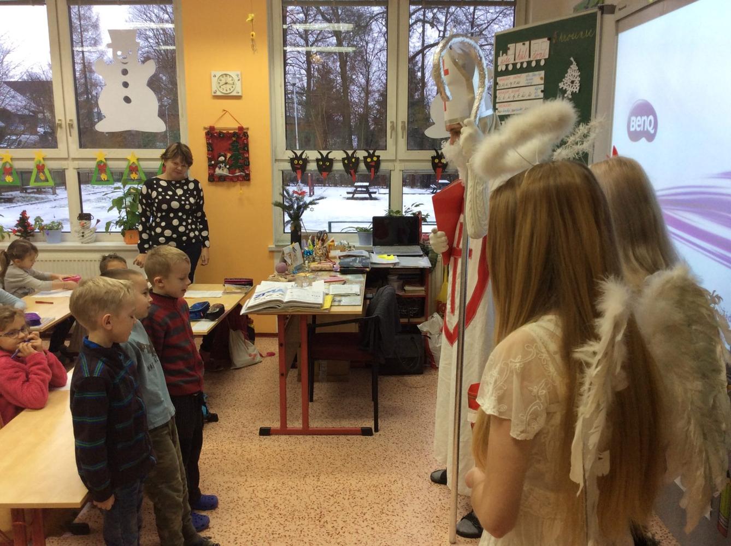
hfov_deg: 56.9
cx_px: 366
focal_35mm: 32
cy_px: 273
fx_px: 675
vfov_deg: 44.0
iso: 50
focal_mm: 3.3
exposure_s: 1/25
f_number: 2.4
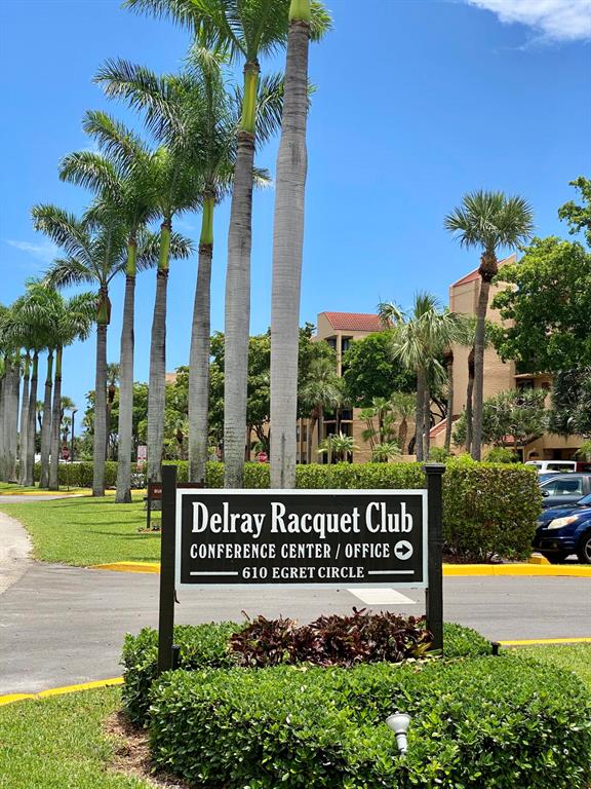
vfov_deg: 36.8
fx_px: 1184
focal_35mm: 52
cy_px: 394
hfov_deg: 28.0
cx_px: 296
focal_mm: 6
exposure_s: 1/1597
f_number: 2
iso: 20
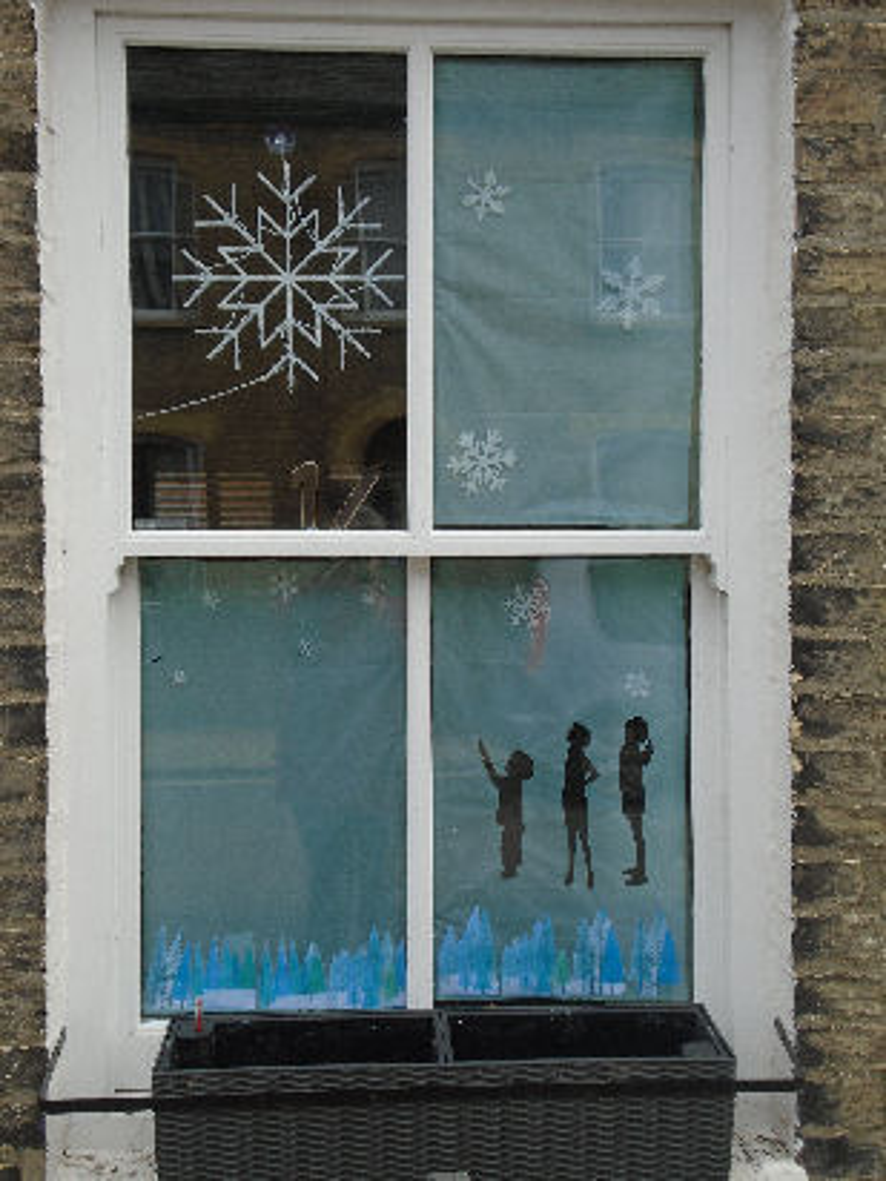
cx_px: 443
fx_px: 1433
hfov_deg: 34.3
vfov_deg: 44.8
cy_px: 590
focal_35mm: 42
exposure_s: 1/125
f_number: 4.1
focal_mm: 7.4
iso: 100
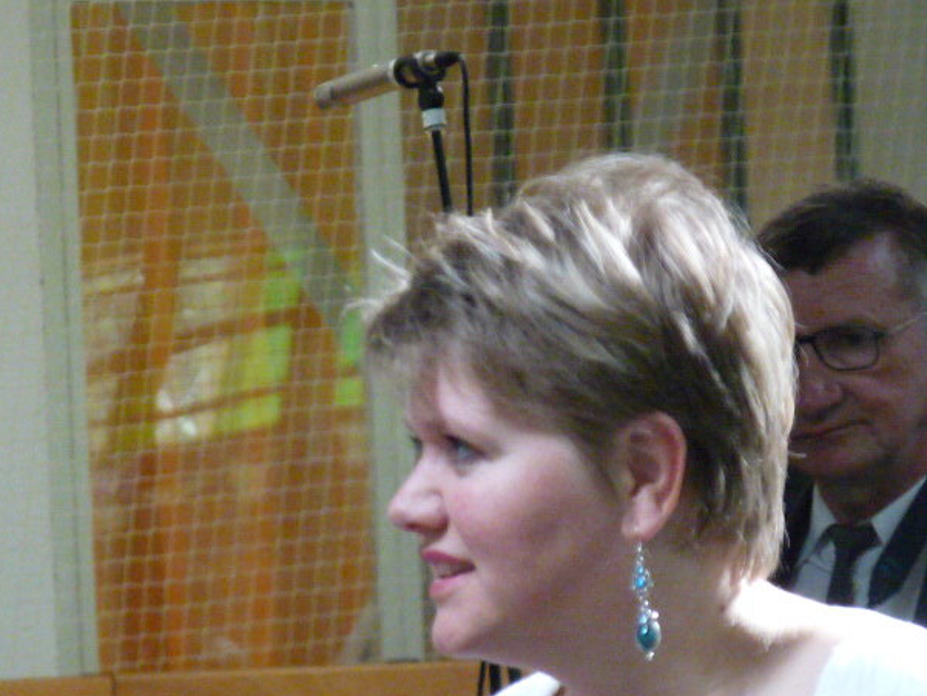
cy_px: 369
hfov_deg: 4.6
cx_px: 483
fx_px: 11571
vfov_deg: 3.4
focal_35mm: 432
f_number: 3.7
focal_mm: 40.5
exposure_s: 1/200
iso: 800
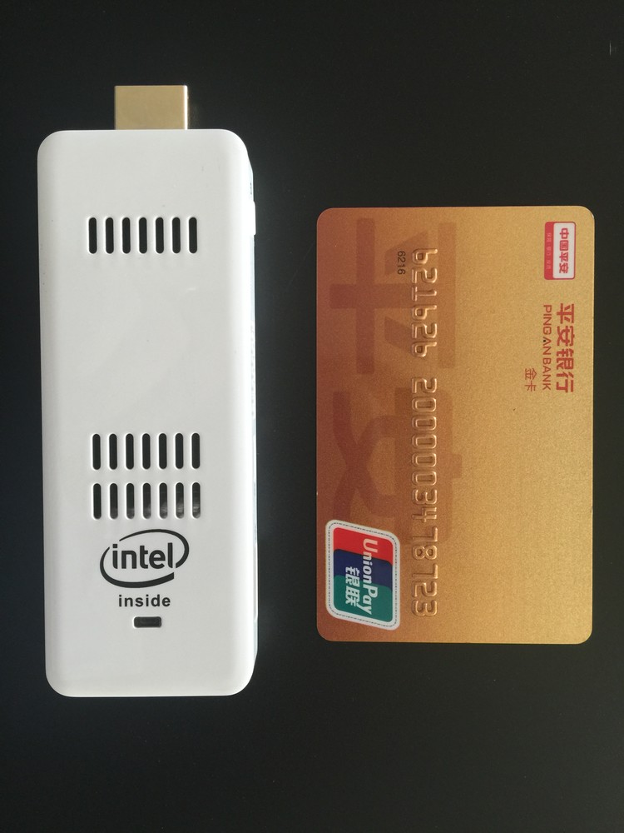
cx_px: 312
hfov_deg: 48.2
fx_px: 697
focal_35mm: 29
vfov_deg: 61.7
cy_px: 416
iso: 50
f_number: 2.2
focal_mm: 4.15
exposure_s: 1/15
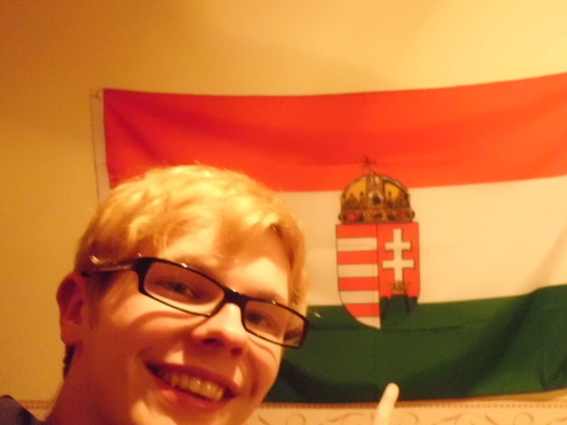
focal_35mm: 37
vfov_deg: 38.1
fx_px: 606
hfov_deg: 49.8
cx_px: 346
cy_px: 290
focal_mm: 4.7
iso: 800
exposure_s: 1/20
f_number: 2.8
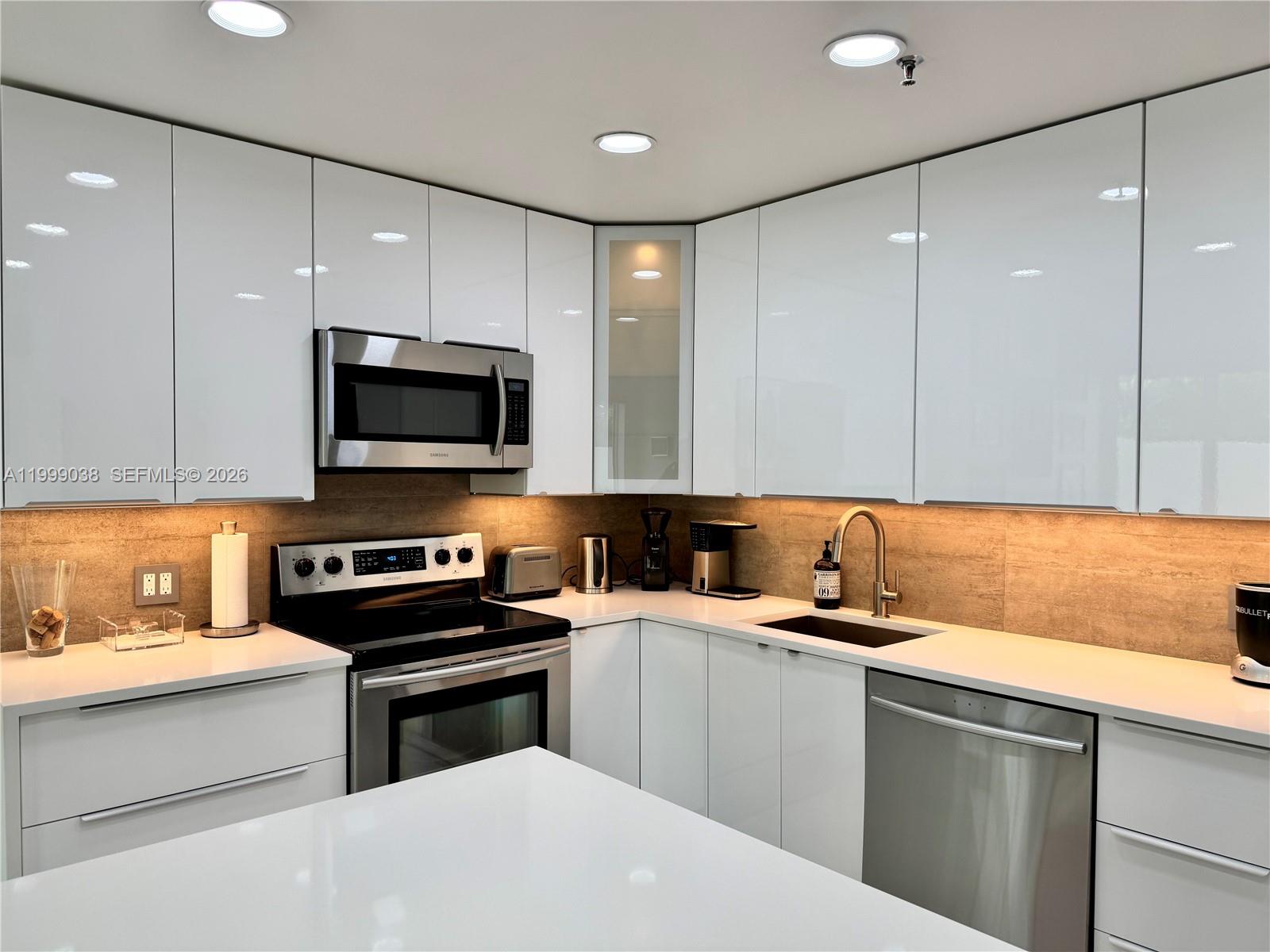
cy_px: 476
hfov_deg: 71.6
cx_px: 635
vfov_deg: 56.8
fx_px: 881
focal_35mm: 24
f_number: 1.78
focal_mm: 6.76
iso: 50
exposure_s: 1/129
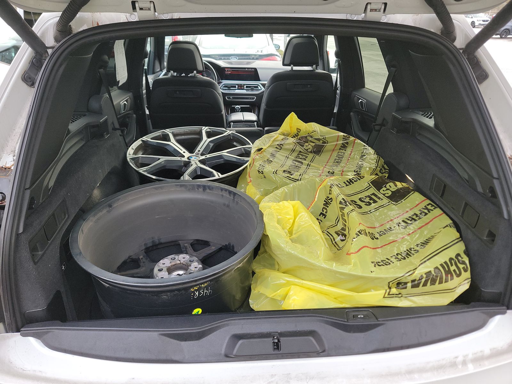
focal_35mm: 24
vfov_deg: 56.8
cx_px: 256
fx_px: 355
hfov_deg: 71.6
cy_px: 192
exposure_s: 1/59
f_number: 1.8
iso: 79
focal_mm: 6.7
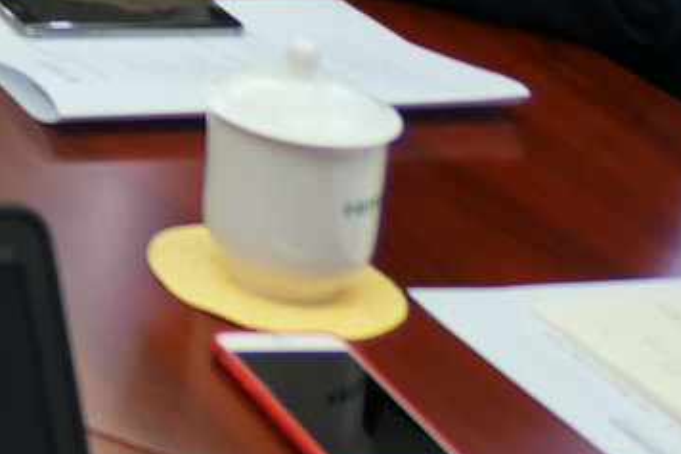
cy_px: -641
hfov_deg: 12.1
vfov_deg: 9.1
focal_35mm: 135
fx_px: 2552
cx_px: -968
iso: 125
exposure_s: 1/125
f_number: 2
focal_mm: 8.8
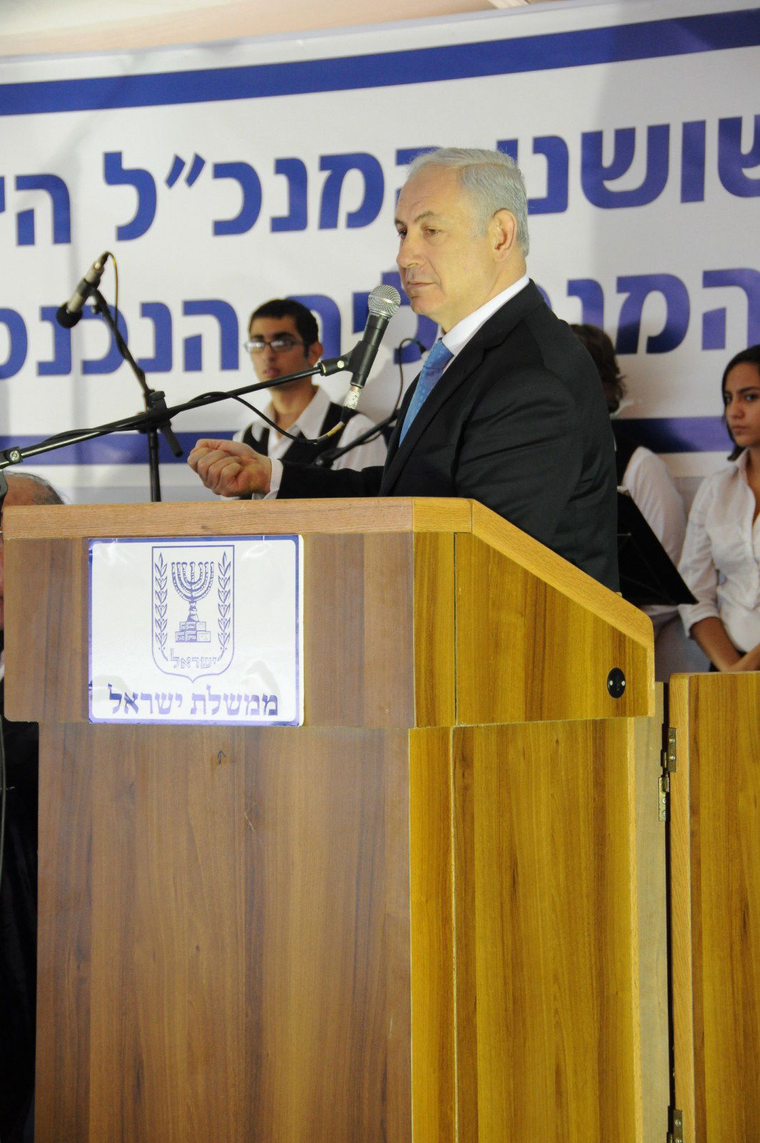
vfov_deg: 17.1
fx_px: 3809
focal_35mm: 120
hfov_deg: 11.4
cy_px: 572
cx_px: 380
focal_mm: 80
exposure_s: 1/30
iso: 1250
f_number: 5
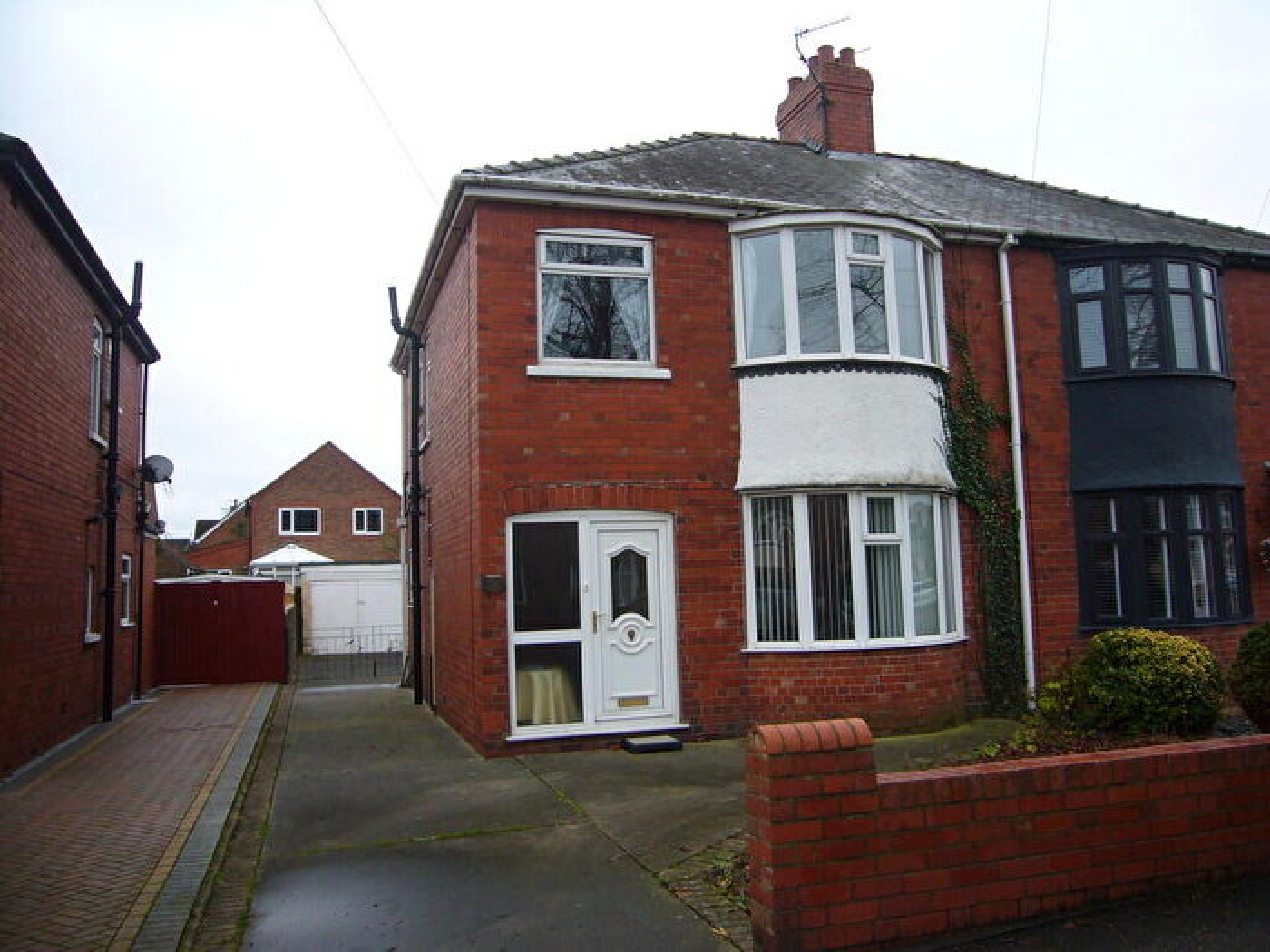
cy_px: 476
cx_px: 635
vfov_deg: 49.7
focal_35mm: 28
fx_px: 1027
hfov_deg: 63.4
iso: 80
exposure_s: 1/125
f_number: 2.8
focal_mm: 4.6
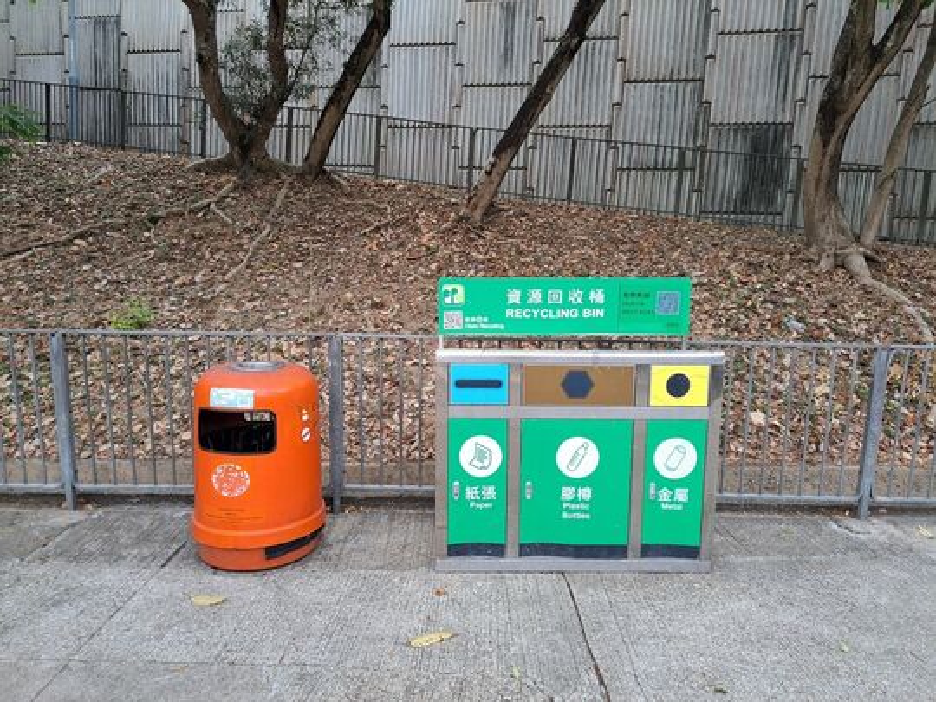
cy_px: 351
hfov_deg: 71.6
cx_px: 468
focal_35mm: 24
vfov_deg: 56.8
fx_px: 649
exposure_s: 1/50
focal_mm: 5.23
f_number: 1.8
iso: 50
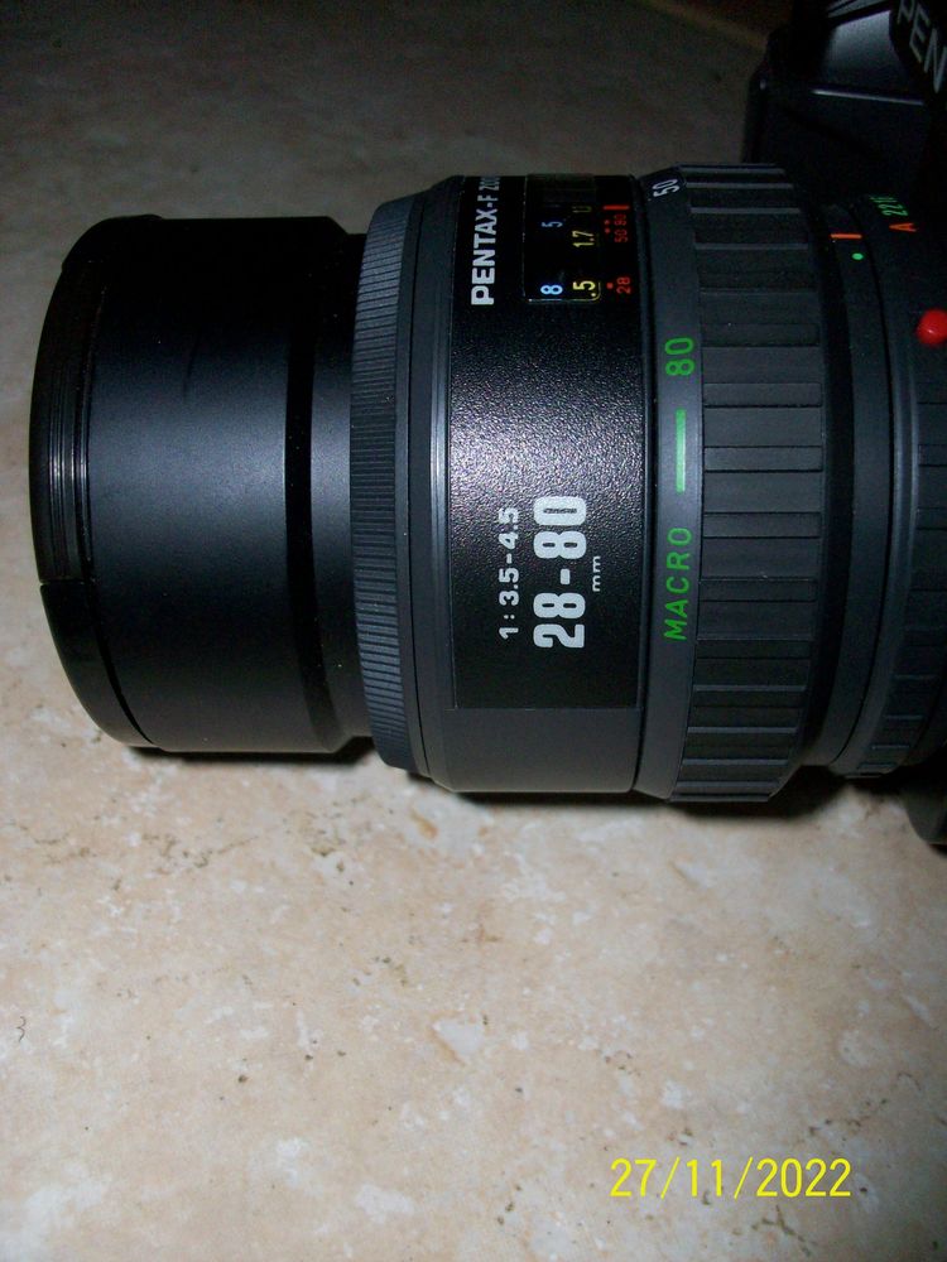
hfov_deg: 41.8
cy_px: 631
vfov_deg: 54.0
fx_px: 1240
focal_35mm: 34
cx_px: 474
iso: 160
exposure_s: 1/60
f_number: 2.8
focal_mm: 5.7
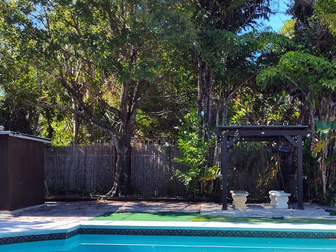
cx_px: 216
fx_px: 398
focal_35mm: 41
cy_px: 178
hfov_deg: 45.3
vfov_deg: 34.6
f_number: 1.8
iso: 100
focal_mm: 5.56
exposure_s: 1/835
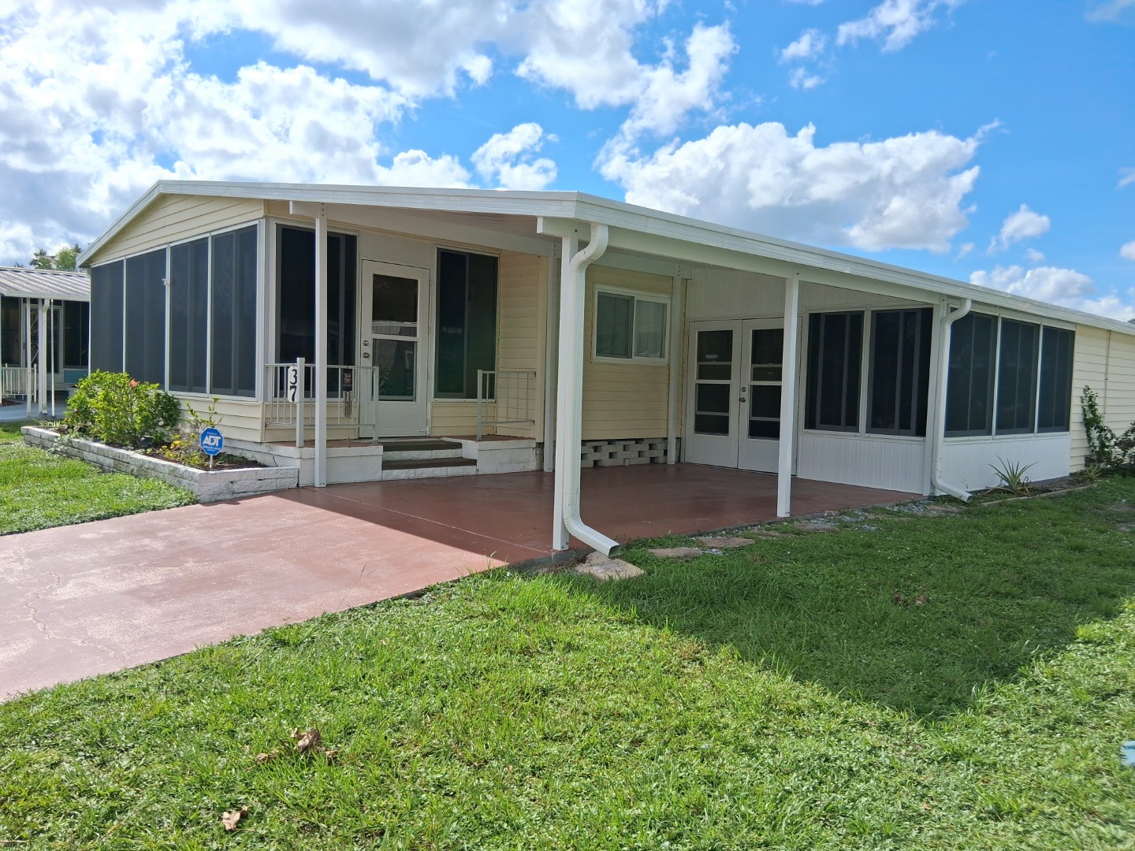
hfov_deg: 67.3
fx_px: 852
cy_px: 426
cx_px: 568
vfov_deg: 53.1
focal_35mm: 26
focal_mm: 3.98
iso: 25
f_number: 1.8
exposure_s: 1/1256
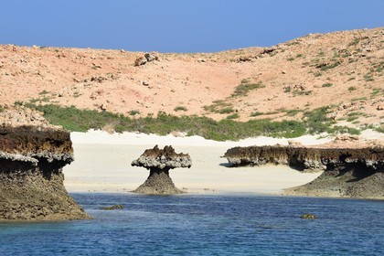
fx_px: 2133
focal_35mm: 200
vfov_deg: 6.9
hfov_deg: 10.3
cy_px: 128
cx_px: 192
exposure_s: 1/500
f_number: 10
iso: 200
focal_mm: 200
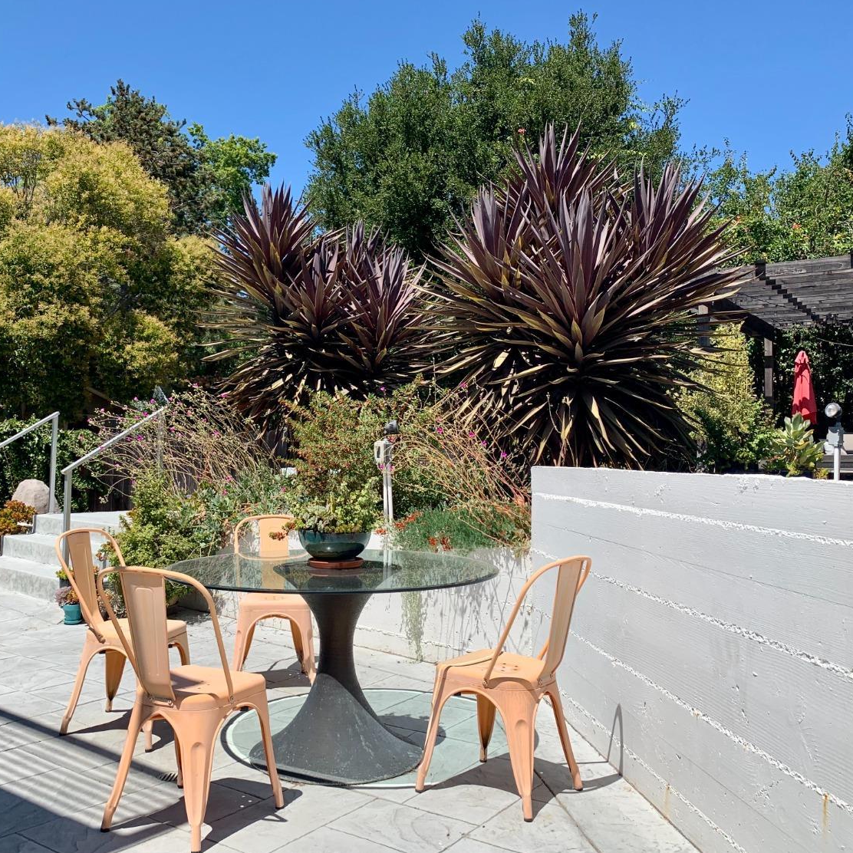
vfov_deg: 52.5
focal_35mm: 31
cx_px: 345
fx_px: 864
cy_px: 424
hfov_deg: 52.2
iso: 25
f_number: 1.8
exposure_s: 1/2755
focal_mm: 4.25
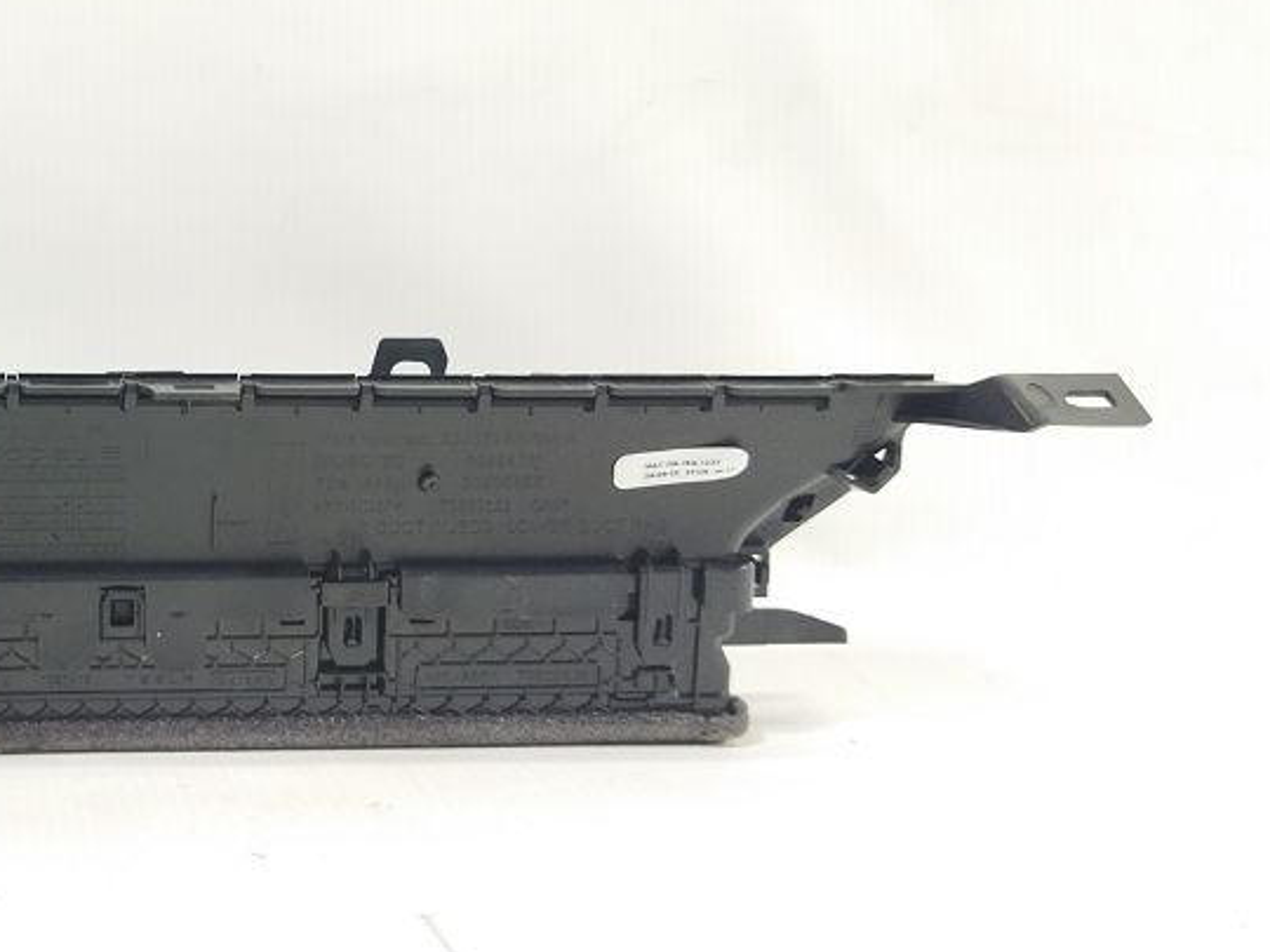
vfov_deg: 24.4
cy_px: 463
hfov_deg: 29.9
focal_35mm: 60
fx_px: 2201
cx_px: -12
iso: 113
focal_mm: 4.71
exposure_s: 1/50
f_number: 1.79
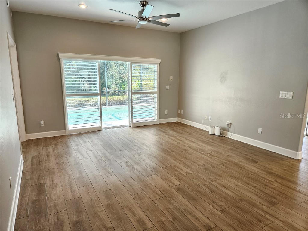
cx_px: 154
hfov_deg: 73.9
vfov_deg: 58.9
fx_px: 205
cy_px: 116
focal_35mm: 23
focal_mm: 5.4
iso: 250
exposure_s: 1/120
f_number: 1.8
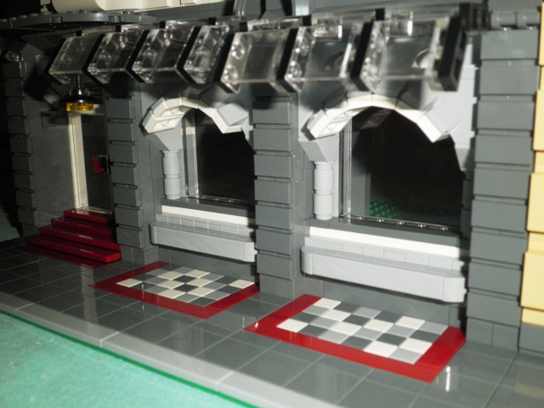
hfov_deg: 51.4
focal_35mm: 36
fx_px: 566
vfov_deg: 39.7
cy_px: 204
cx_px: 272
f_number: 8.8
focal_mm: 6.4
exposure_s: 1/50
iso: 160
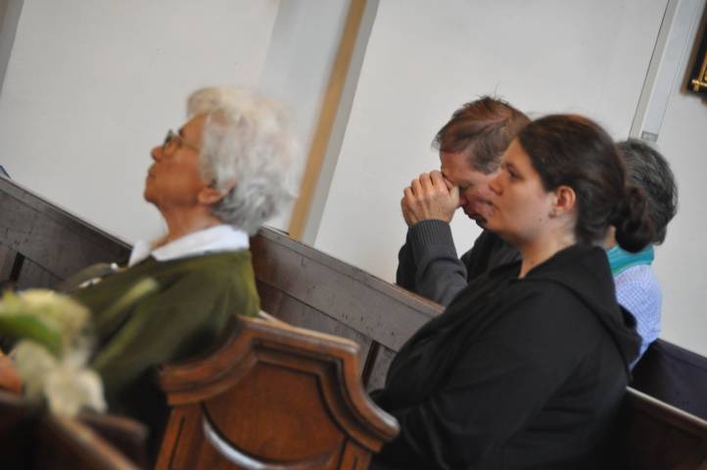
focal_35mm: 225
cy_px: 235
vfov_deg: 6.1
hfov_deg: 9.2
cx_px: 354
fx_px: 4415
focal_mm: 150
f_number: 5.6
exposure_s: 1/40
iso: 1600
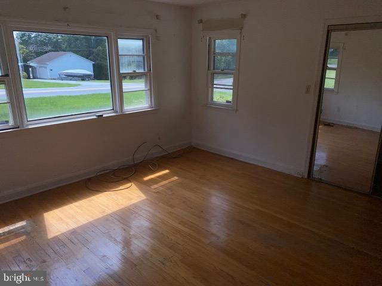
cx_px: 191
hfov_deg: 67.3
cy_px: 143
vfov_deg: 53.1
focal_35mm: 26
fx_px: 287
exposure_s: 1/4808
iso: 32
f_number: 1.8
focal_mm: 4.25
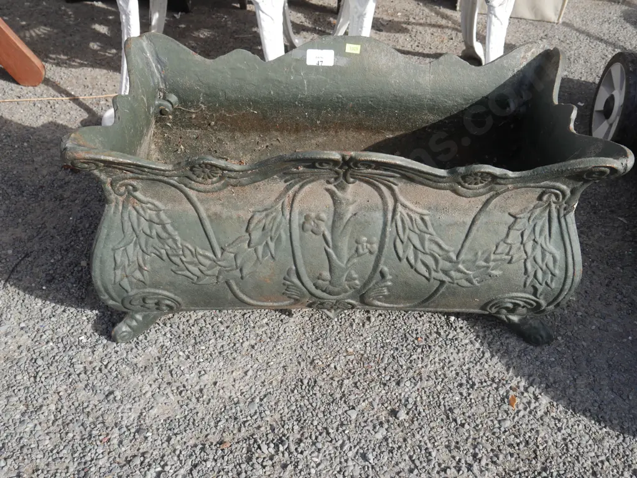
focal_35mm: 32
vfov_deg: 44.2
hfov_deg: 56.8
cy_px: 239
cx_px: 318
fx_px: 589
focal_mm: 16
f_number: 6.3
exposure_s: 1/320
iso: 200
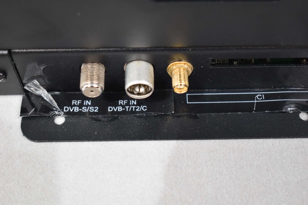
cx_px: 154
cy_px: 102
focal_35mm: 57
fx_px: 488
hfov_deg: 35.1
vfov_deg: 23.8
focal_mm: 38
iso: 800
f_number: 4.8
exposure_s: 1/60
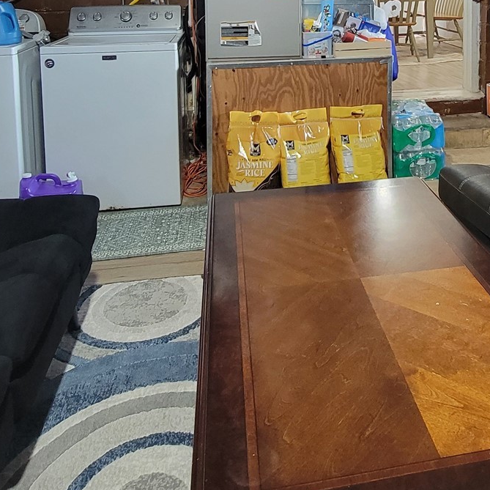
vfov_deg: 43.1
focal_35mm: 33
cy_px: 4
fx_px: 528
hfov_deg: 48.6
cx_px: 341
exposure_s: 1/30
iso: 500
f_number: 2.2
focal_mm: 2.2
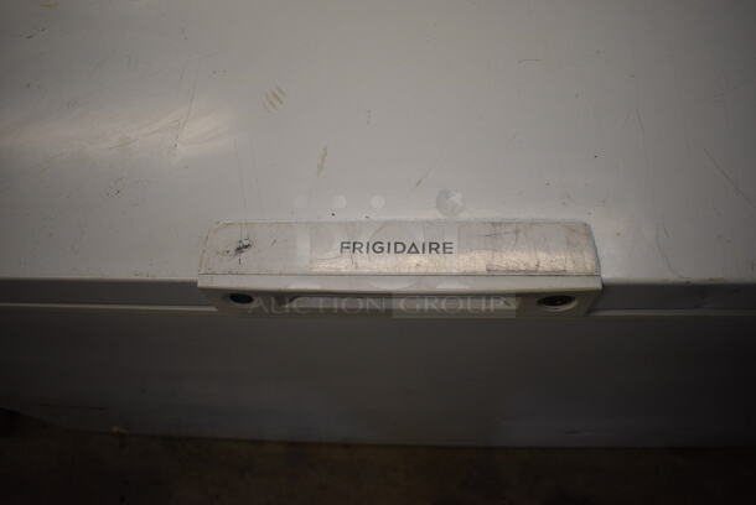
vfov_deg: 48.0
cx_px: 378
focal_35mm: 27
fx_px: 568
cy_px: 252
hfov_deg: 67.3
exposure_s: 1/250
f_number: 3.5
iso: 800
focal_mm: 18
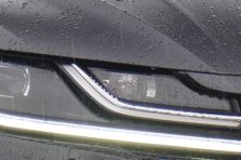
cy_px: 25
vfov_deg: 2.5
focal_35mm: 539
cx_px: 70
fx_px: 3603
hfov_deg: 3.8
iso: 800
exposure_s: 1/200
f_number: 5.6
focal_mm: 50
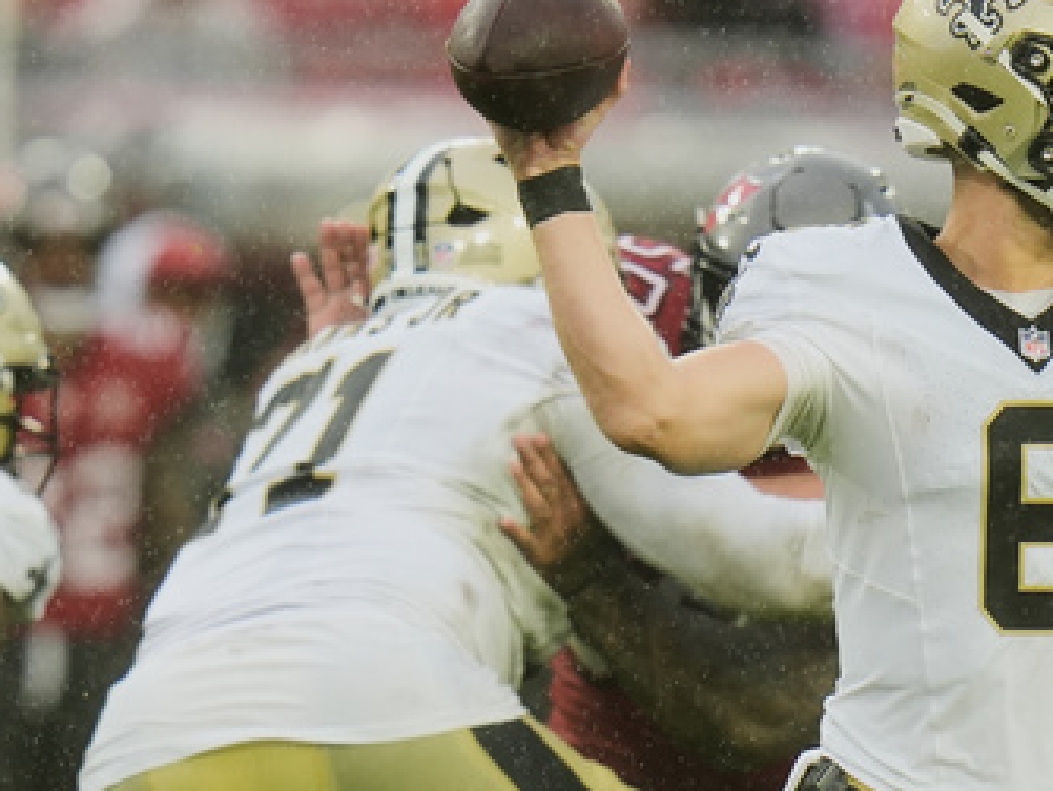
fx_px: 35860
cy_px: 767
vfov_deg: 1.3
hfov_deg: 1.7
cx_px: 763
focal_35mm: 1178
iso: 1000
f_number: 3.2
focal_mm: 400
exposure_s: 1/1250
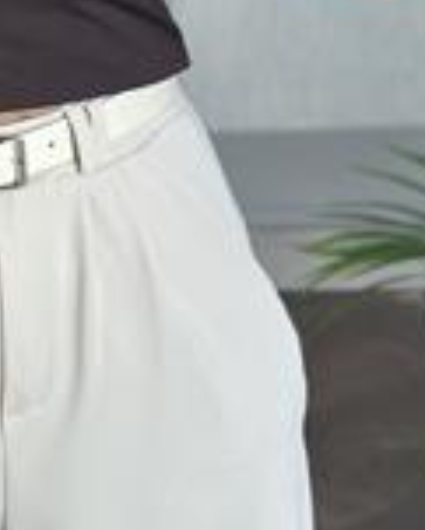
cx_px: -67
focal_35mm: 157
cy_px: -95
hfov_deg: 9.7
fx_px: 2466
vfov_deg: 12.0
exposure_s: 1/72
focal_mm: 6.86
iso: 125
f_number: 1.78
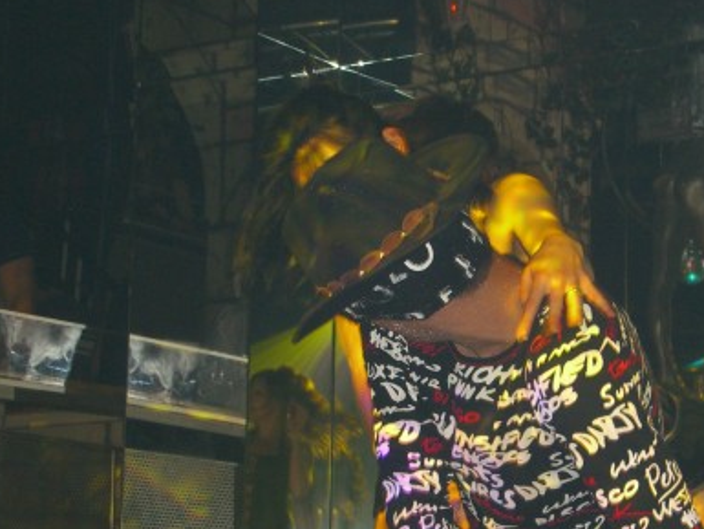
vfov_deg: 13.9
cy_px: 373
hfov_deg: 18.5
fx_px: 2156
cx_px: 470
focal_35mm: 106
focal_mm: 14.2
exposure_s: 1/60
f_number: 4
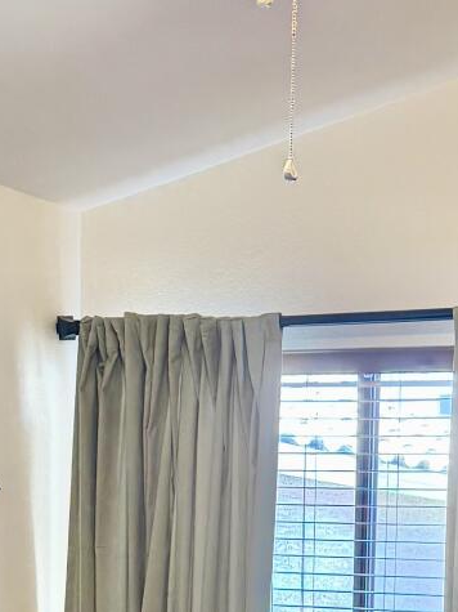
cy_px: 907
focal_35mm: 101
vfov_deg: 17.6
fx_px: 1783
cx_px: 506
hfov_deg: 14.3
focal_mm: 6.76
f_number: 1.78
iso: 250
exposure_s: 1/60
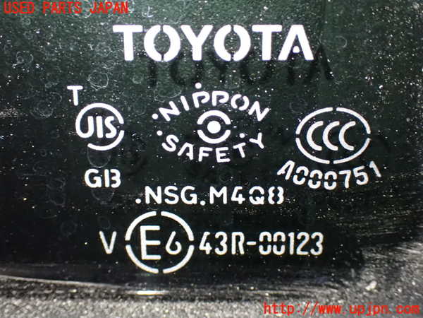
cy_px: 159
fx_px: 611
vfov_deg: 29.1
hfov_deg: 38.2
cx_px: 212
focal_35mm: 50
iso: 1600
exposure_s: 1/15
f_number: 3.2
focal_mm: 9.01
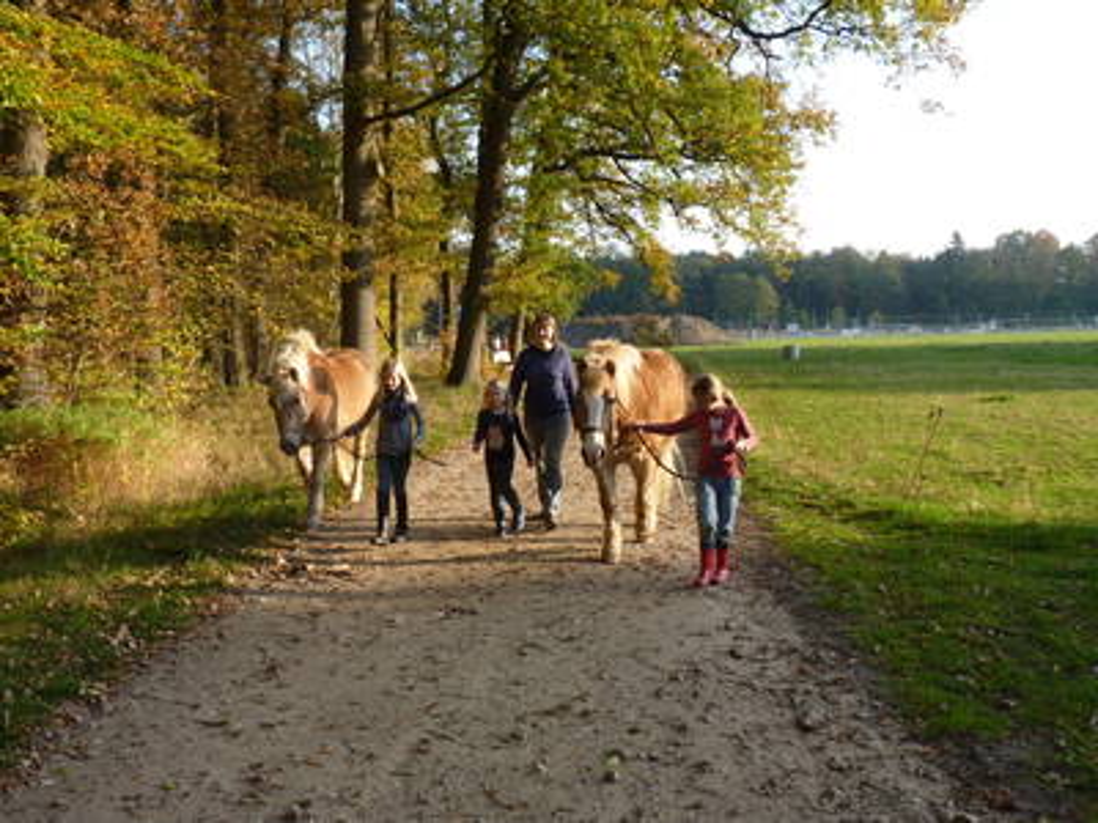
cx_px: 549
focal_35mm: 35
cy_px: 412
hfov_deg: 52.6
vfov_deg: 40.7
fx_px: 1110
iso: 80
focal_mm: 6.2
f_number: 4
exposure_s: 1/125
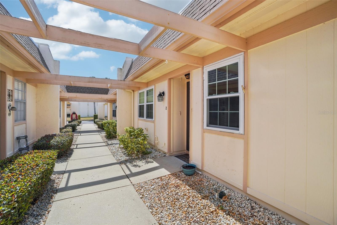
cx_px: 168
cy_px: 112
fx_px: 140
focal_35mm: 15
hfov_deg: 100.4
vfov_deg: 77.3
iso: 100
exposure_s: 1/250
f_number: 8
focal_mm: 10
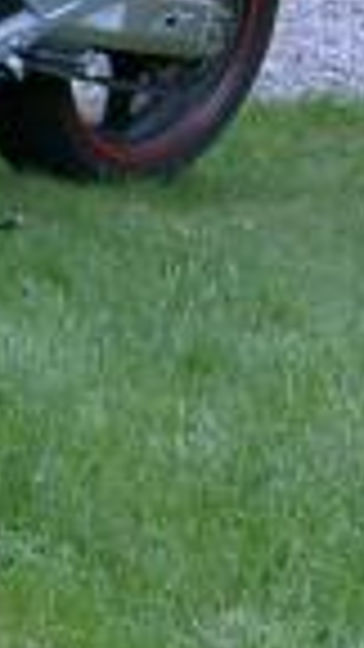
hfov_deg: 6.7
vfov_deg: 12.5
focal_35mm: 169
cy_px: -58
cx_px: -625
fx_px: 2900
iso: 80
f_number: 2.8
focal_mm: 5.8
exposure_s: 1/90
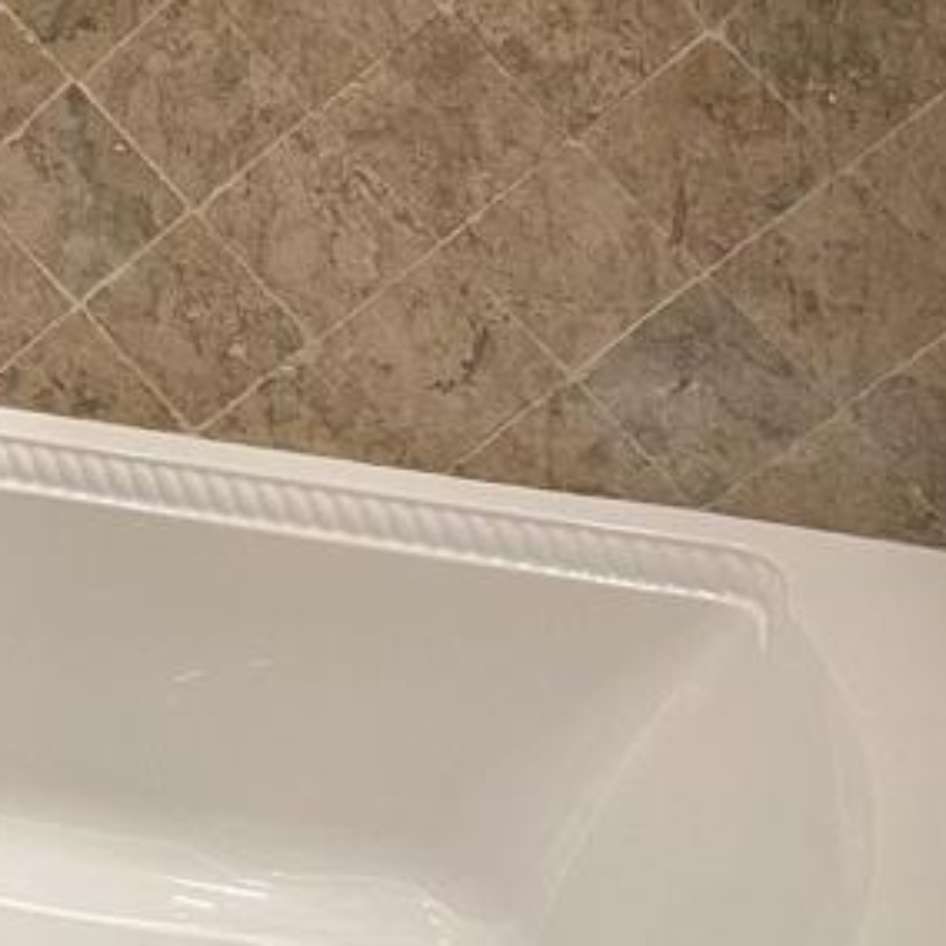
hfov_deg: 19.8
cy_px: -430
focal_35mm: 83
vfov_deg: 18.7
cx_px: -153
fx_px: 2566
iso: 160
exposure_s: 1/60
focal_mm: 4.25
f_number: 1.8
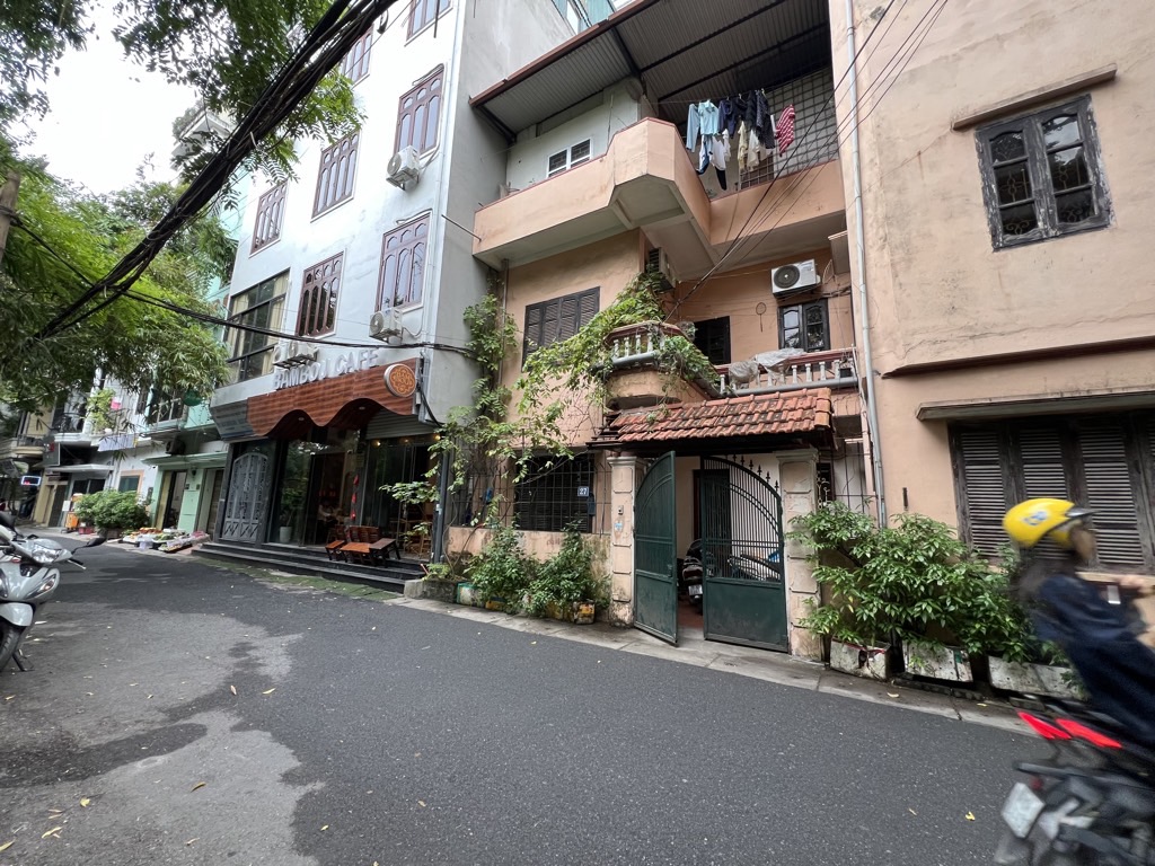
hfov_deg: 106.2
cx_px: 578
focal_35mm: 13
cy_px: 433
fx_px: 434
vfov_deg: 89.9
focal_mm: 1.57
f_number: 1.8
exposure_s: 1/99
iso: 125
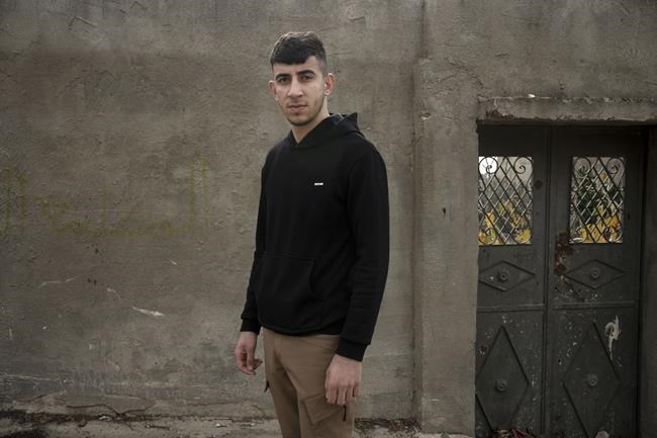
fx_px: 639
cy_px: 219
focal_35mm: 35
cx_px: 328
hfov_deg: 54.4
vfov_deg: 37.8
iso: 500
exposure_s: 1/500
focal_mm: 35
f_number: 10
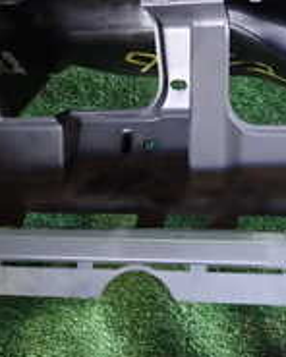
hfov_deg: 18.9
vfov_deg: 24.0
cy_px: 247
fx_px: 836
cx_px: 286
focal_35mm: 79
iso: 800
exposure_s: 1/30
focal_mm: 4.5
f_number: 2
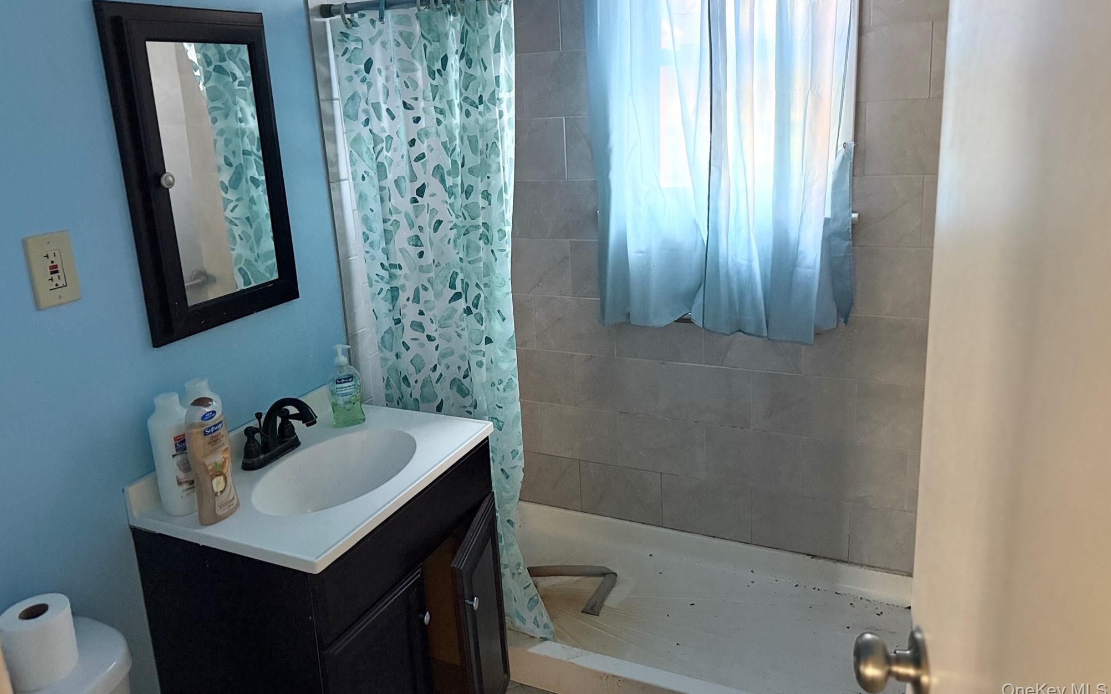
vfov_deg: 47.3
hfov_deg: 70.4
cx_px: 547
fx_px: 787
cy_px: 278
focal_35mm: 26
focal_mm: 6.76
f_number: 1.78
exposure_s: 1/60
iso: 640
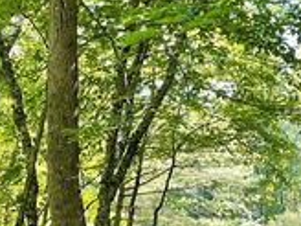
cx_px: 406
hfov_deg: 22.5
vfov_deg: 19.0
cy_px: 205
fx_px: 661
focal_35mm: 76
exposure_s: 1/121
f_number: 1.6
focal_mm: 5.1
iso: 64
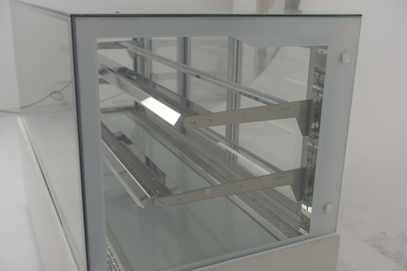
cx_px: 204
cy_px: 136
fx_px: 452
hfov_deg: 48.4
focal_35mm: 40
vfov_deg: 33.4
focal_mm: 40
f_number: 5
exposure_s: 1/3
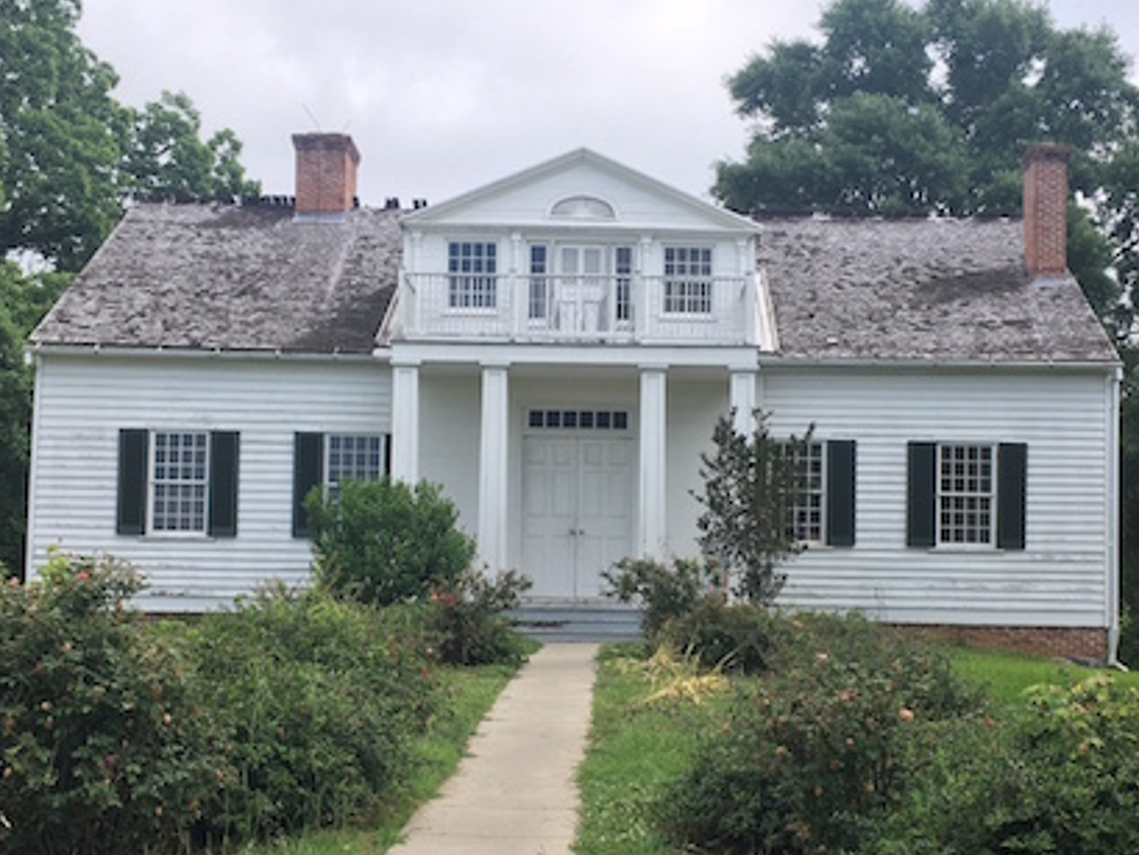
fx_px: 1679
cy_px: 507
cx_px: 629
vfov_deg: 28.5
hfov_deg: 37.4
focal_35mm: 51
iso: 25
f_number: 2.2
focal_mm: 4.15
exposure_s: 1/601
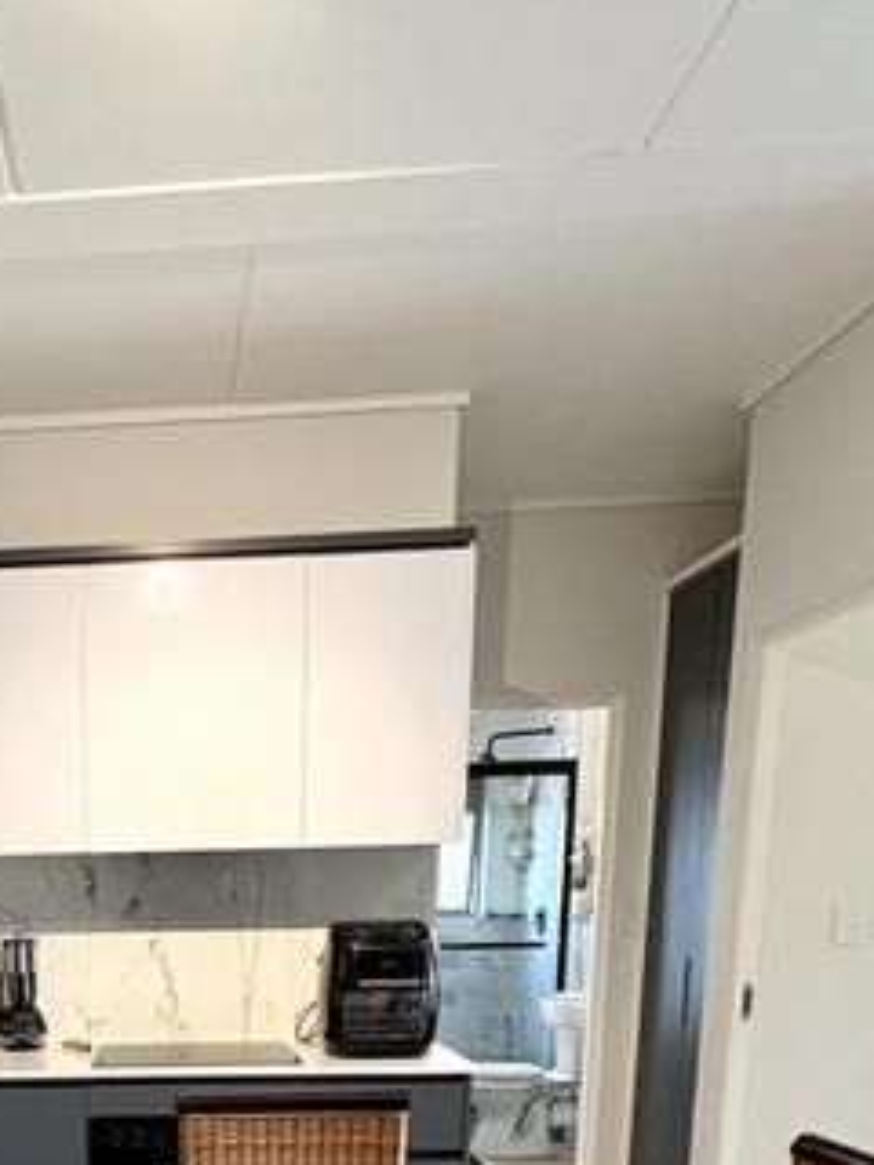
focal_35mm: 35
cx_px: 76
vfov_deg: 45.1
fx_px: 1178
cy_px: 1147
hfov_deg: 37.8
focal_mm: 2.22
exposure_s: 1/50
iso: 250
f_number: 2.2
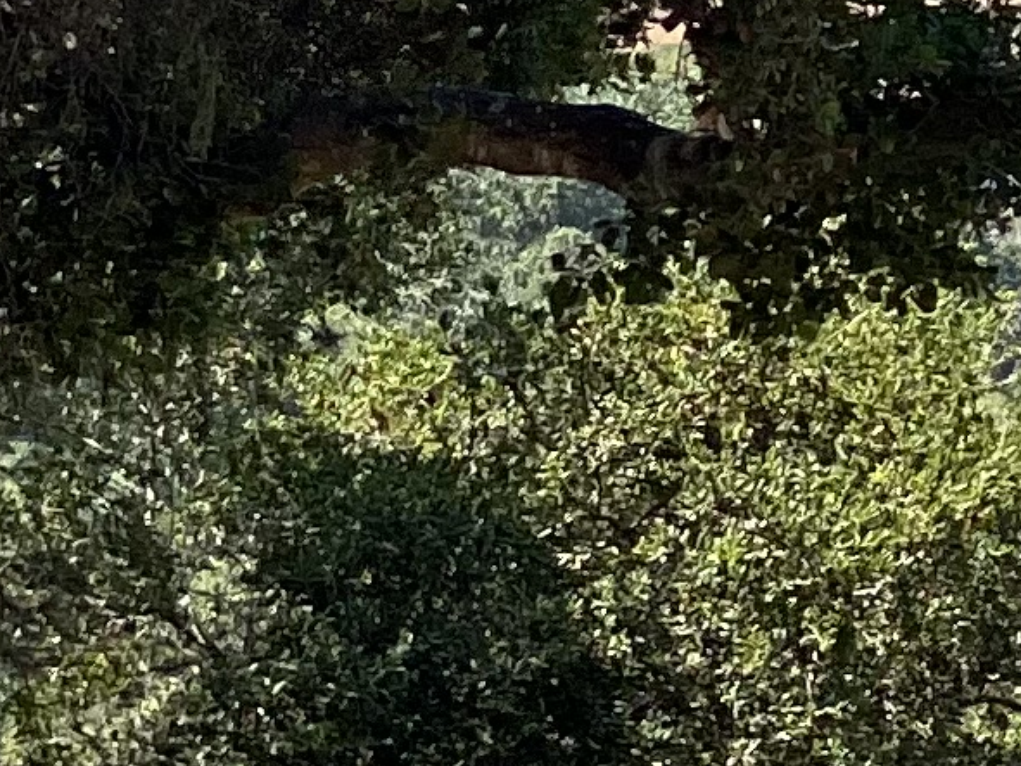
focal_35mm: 355
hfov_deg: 5.3
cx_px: 3047
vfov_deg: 4.1
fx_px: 10469
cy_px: -1145
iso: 20
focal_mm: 6
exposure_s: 1/888
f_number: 2
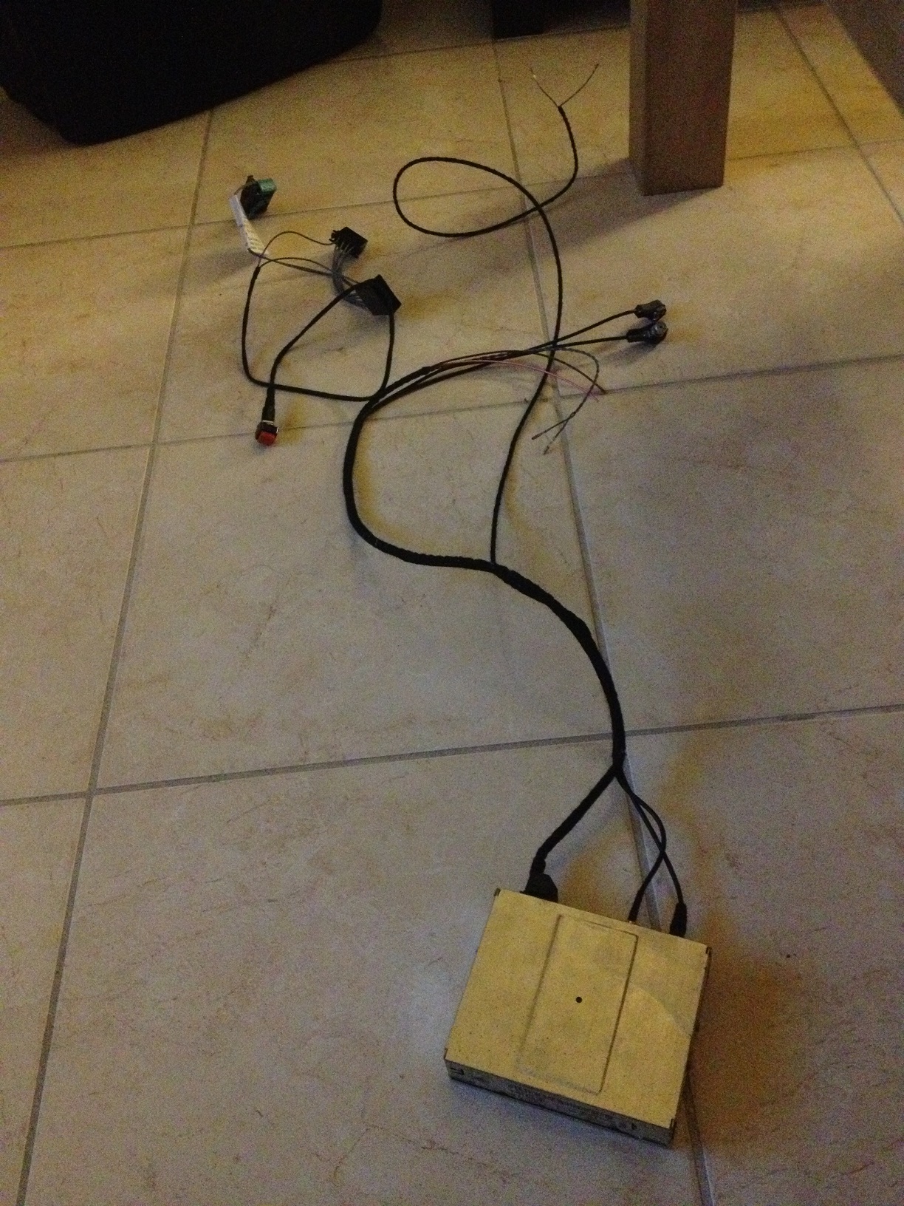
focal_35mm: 35
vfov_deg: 52.6
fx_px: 1219
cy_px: 603
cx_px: 452
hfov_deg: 40.7
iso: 800
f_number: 2.4
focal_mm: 4.28
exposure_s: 1/17
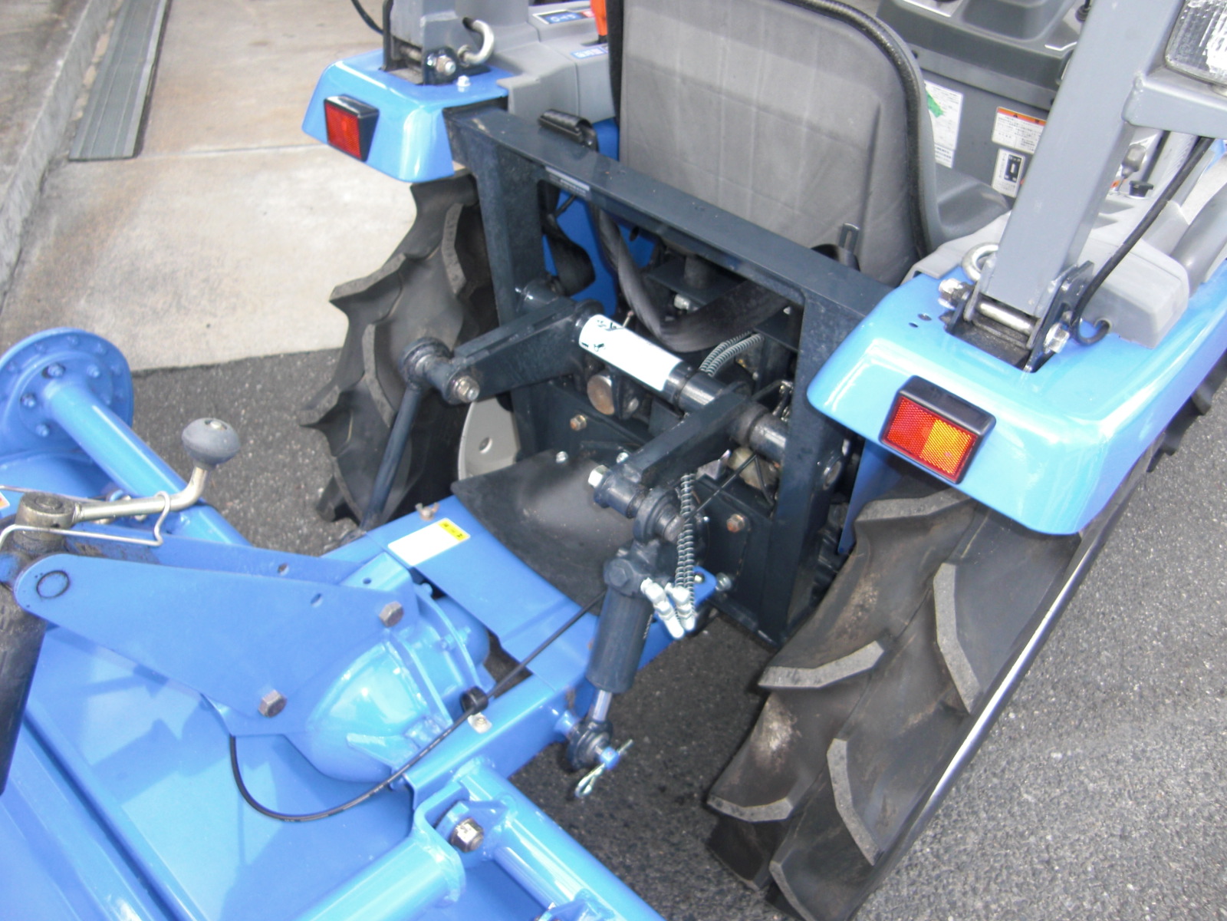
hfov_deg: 63.4
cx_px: 614
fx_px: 992
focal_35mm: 28
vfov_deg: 49.7
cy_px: 460
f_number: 2.6
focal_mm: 4.9
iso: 100
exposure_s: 1/100
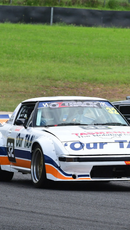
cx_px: 113
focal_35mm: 568
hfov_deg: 2.1
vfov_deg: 3.8
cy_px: 115
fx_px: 3478
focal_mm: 240
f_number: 11
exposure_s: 1/640
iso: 640
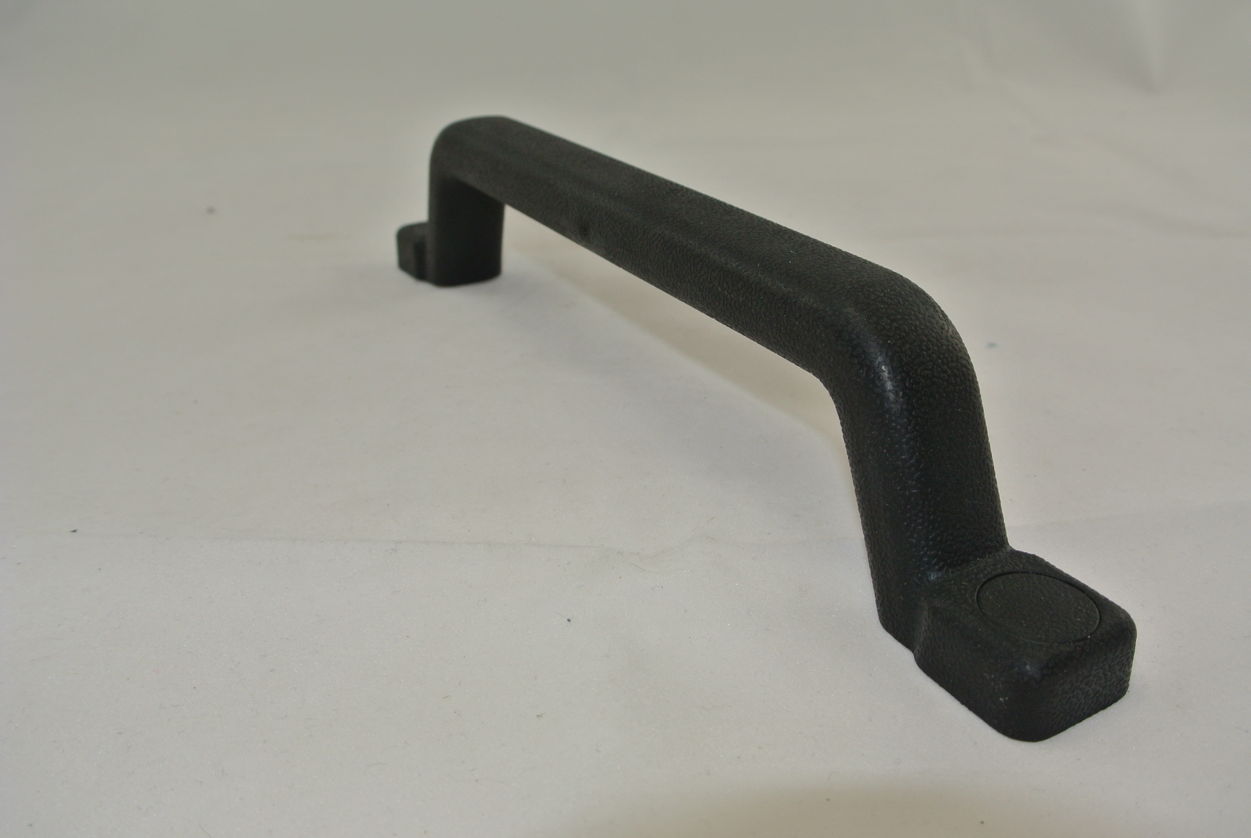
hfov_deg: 55.7
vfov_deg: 39.0
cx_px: 626
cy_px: 419
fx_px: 1183
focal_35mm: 34
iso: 200
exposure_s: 1/60
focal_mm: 12.7
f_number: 5.6
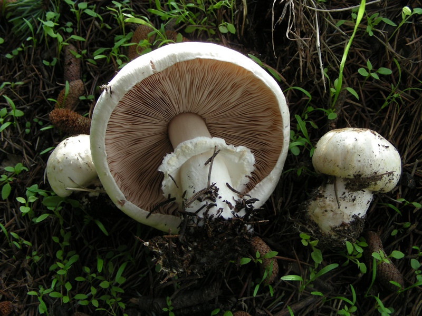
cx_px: 211
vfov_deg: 37.7
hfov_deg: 49.0
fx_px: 463
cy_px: 158
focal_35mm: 38
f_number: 3.5
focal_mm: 6.3
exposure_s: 1/112
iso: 50
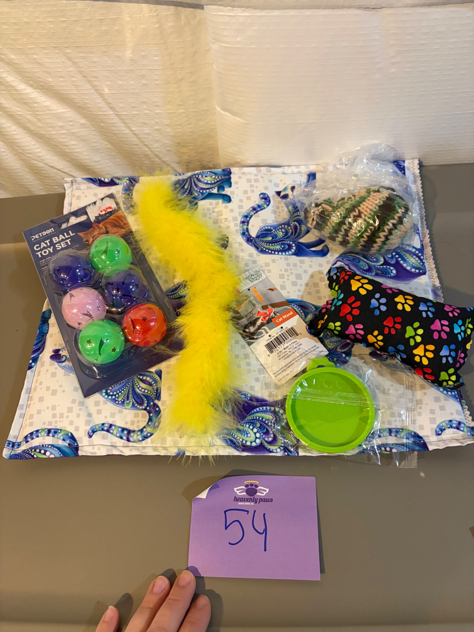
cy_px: 316
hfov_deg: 53.1
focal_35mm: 26
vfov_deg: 67.3
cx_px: 237
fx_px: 475
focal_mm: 5.96
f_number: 1.6
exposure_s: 1/60
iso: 500
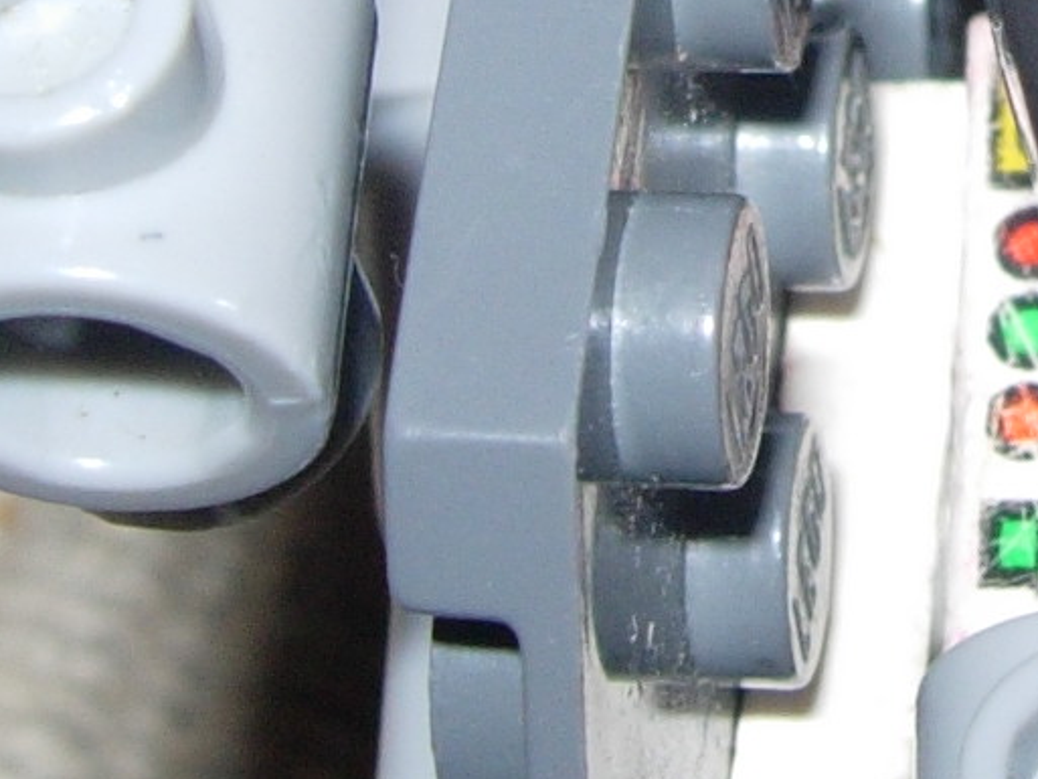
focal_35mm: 192
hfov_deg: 10.1
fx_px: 5759
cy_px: -255
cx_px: 1408
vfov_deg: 7.6
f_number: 4.8
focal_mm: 7.8
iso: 79
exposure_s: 1/64
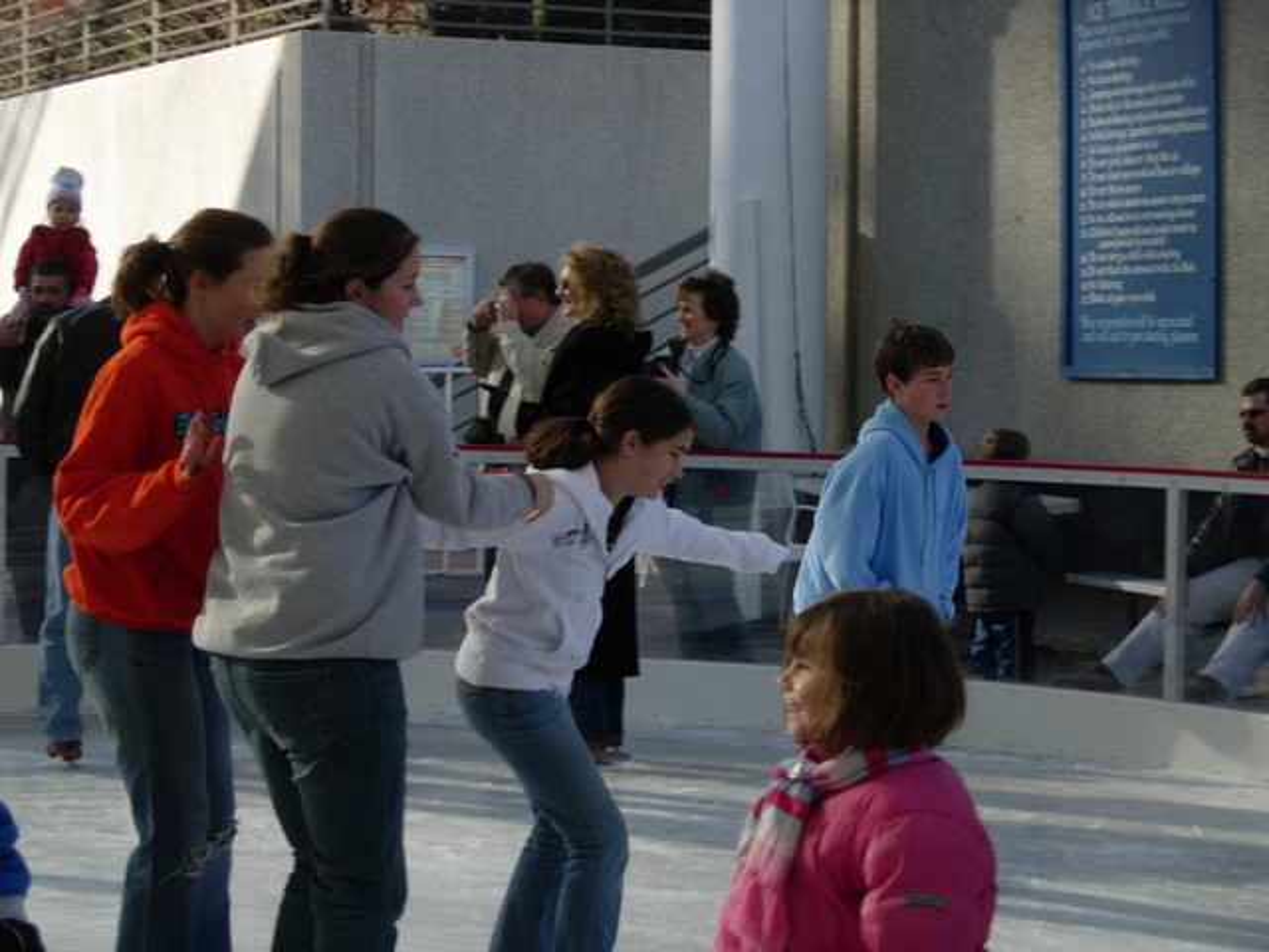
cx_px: 634
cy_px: 476
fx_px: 3373
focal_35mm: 92
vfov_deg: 16.1
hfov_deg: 21.3
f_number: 4.3
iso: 64
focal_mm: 19.1
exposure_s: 1/352
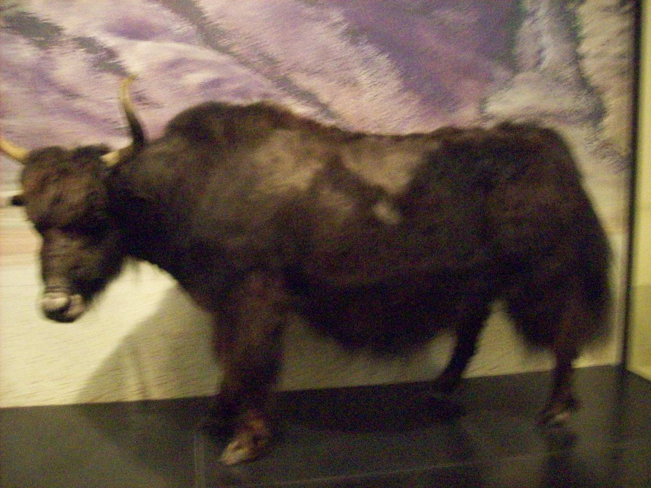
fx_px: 677
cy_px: 244
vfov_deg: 39.7
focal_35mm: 36
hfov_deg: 51.4
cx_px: 326
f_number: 2.7
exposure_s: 1/8
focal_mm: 6
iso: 1000
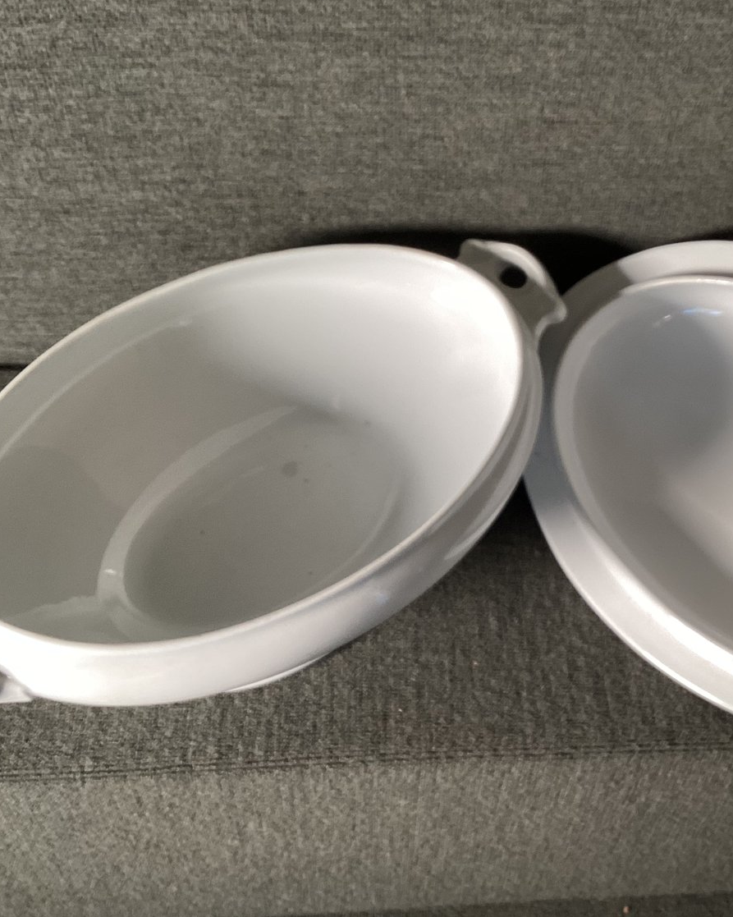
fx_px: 1112
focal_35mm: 41
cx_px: 485
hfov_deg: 36.1
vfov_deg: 44.8
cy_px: 454
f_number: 2.4
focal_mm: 3.3
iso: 64
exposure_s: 1/50
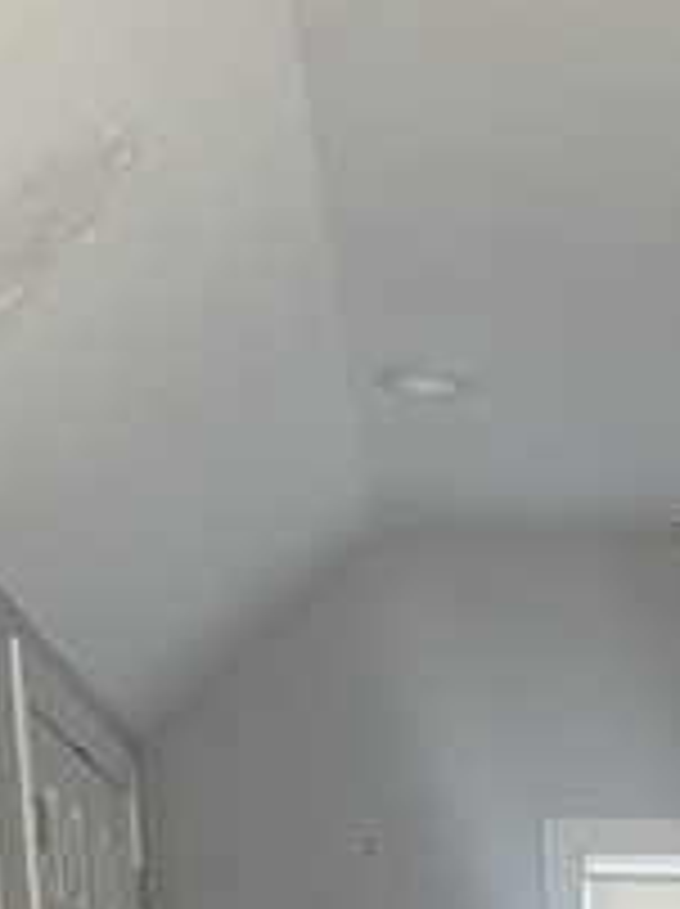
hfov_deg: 13.9
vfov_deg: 16.9
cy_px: 1575
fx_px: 2599
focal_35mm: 99
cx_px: 1067
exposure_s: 1/121
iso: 125
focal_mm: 4.2
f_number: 1.6
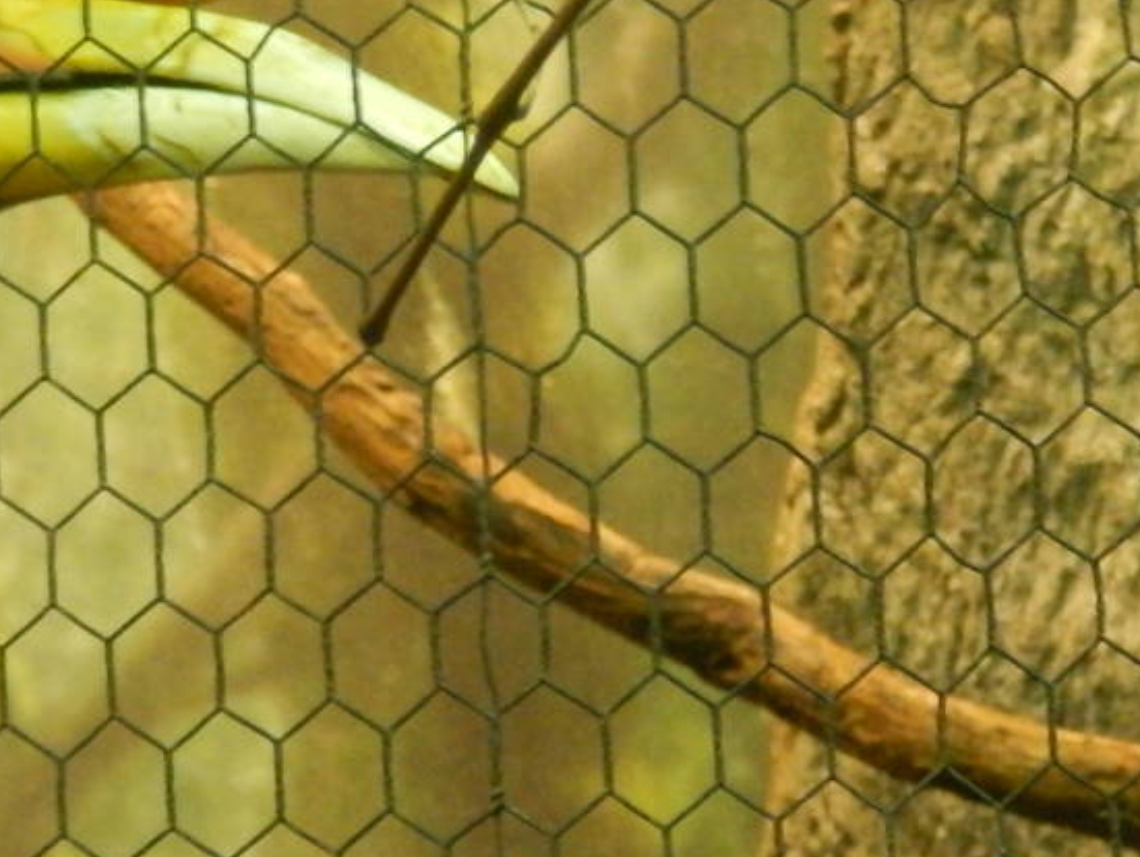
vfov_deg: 3.9
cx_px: -240
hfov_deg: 5.2
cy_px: 847
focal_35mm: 383
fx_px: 12621
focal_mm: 23.4
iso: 800
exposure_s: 1/6
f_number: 4.8
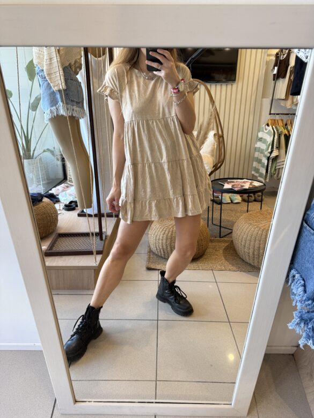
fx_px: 290
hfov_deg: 56.8
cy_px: 209
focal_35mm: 24
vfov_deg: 71.6
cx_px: 157
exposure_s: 1/100
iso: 125
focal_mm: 6.76
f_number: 1.78
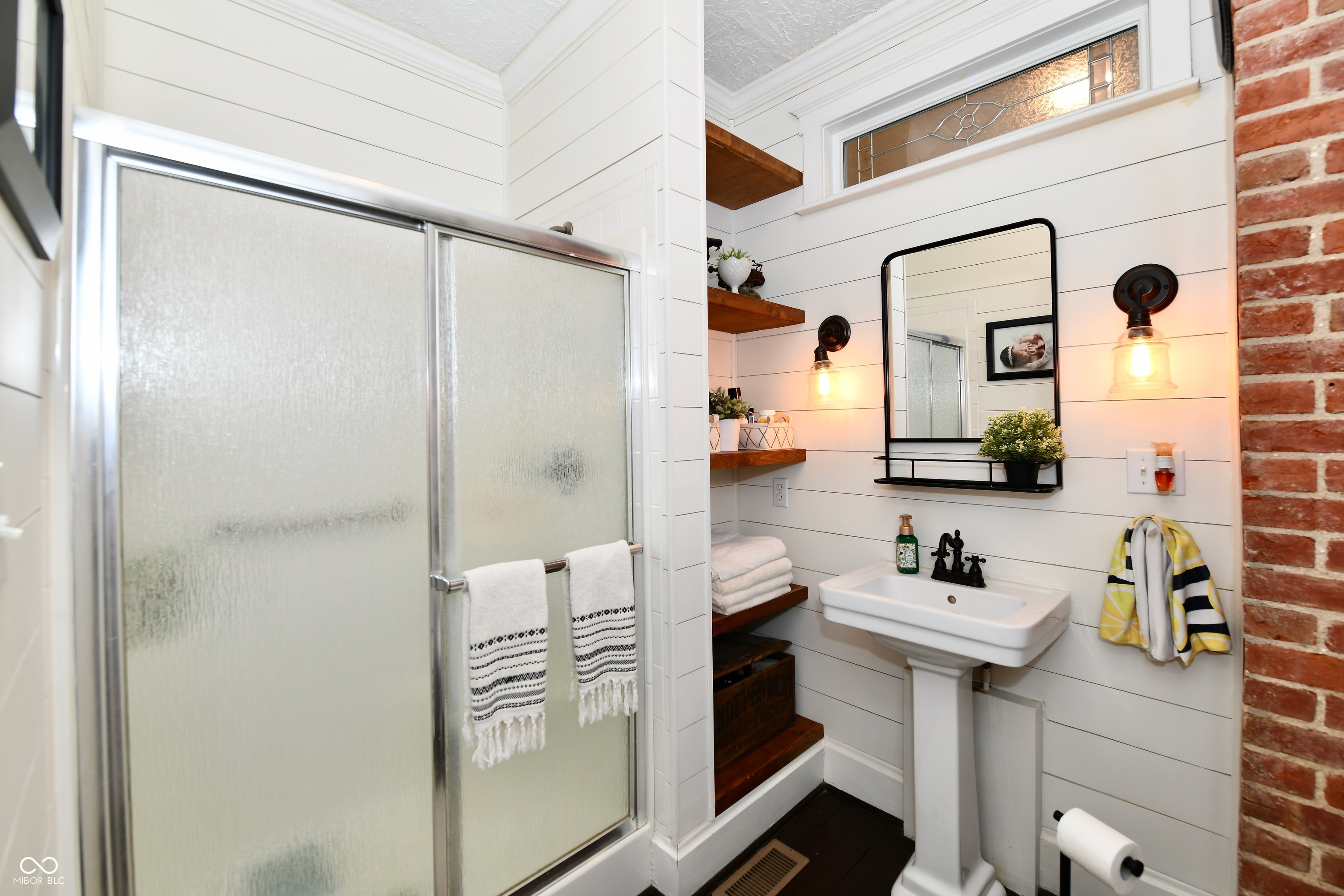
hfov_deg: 104.3
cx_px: 672
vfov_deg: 81.2
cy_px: 448
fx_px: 523
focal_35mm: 14
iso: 400
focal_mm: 14
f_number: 5.6
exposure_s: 1/60
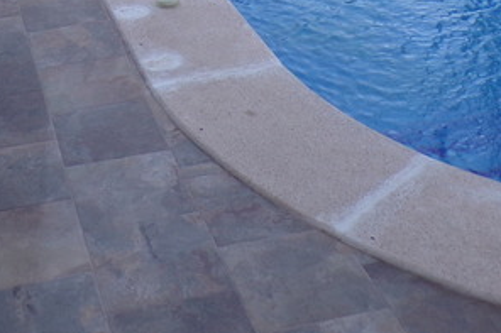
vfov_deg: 16.2
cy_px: -180
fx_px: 1057
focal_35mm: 76
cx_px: 156
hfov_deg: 26.5
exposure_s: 1/56
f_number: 4.3
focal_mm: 4.3
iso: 80
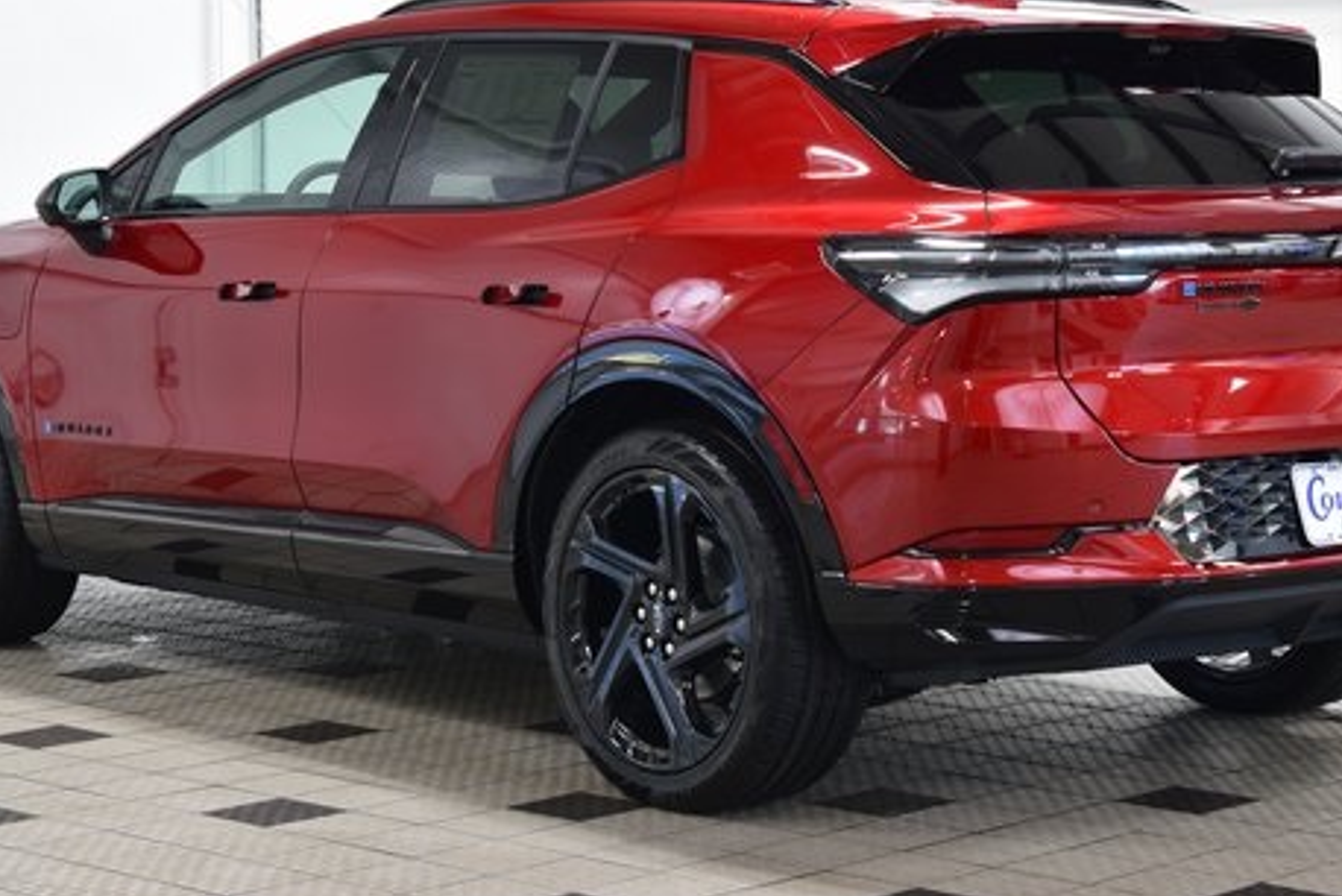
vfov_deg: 15.5
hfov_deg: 23.1
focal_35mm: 88
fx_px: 3282
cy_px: 288
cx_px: 697
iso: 720
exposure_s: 1/15
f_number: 6.3
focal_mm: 42
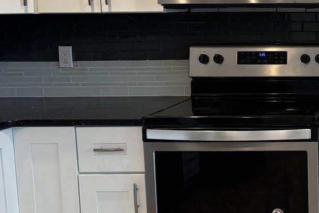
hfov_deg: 25.6
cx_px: 393
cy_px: 77
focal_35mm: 70
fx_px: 620
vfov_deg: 19.4
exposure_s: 1/120
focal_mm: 5.96
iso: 125
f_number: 1.6
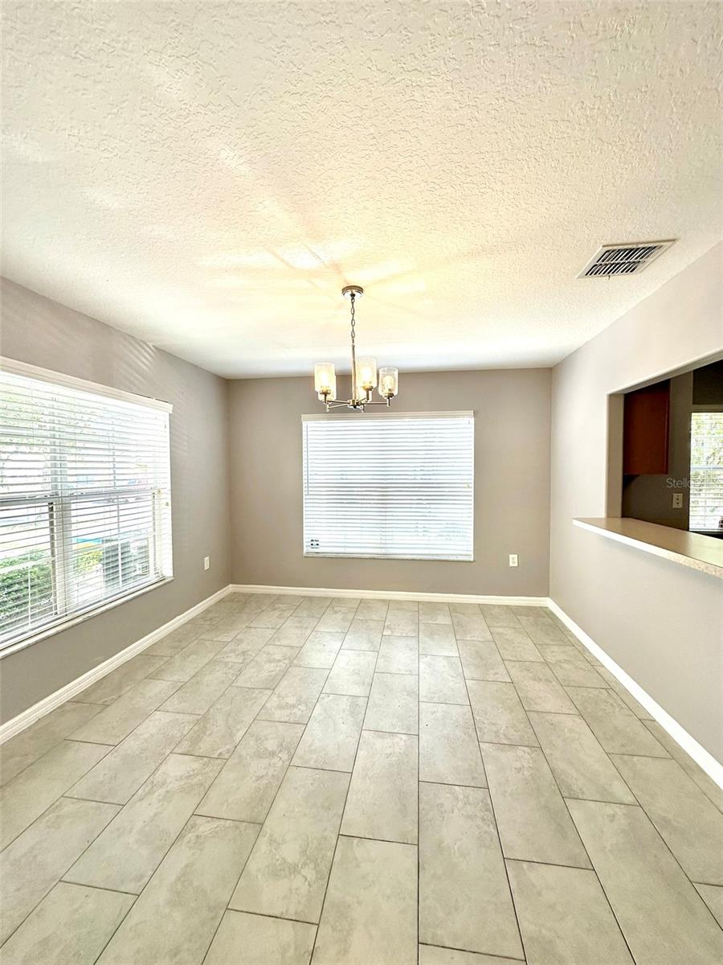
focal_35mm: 14
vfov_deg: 102.1
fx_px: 390
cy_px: 482
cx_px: 362
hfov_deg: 85.7
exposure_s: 1/142
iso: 40
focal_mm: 2.22
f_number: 2.2
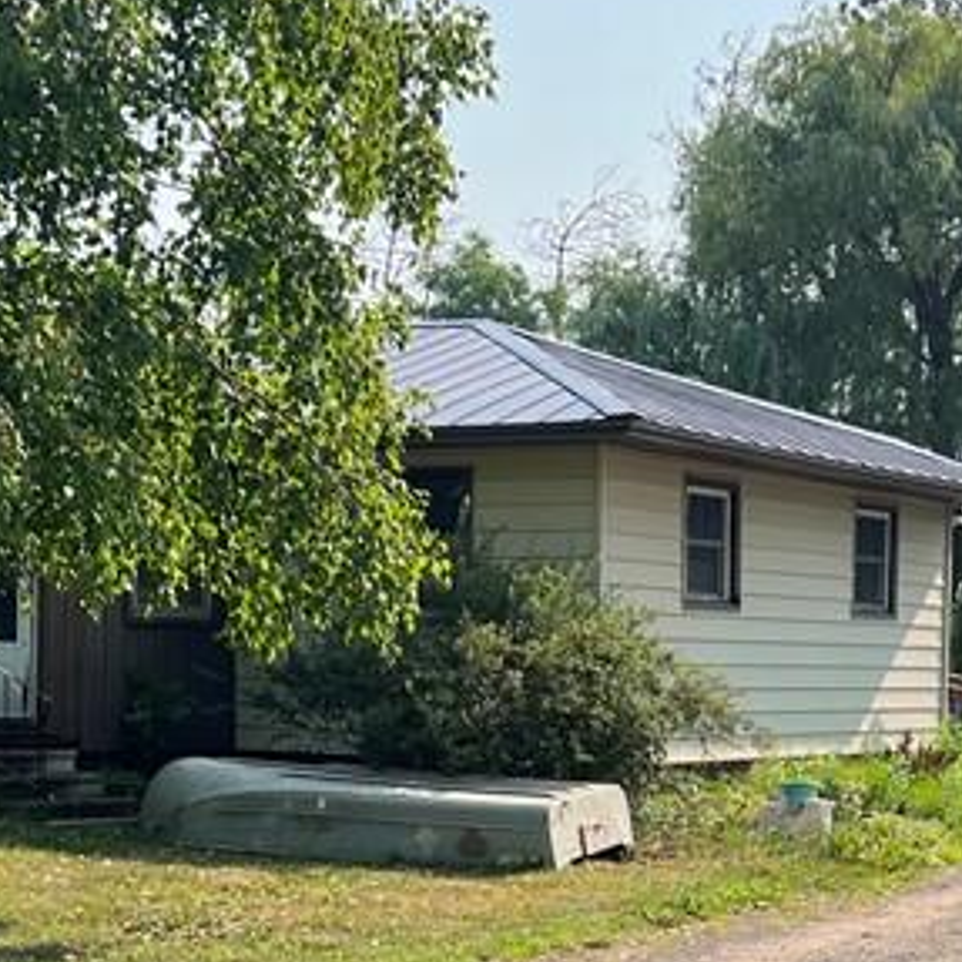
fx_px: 2578
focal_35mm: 82
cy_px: 808
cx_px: 620
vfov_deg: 20.8
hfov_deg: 21.1
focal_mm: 5.7
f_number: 1.5
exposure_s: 1/1751
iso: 50
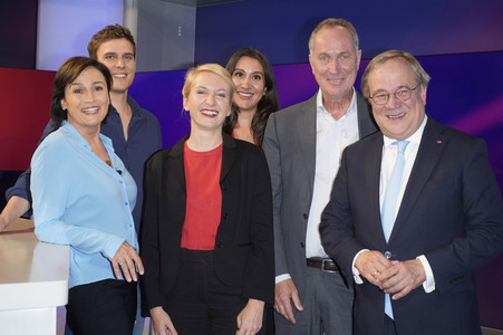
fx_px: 768
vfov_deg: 24.6
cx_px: 252
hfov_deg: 36.3
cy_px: 168
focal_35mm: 55
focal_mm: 55
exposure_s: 1/160
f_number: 5.6
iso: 2000
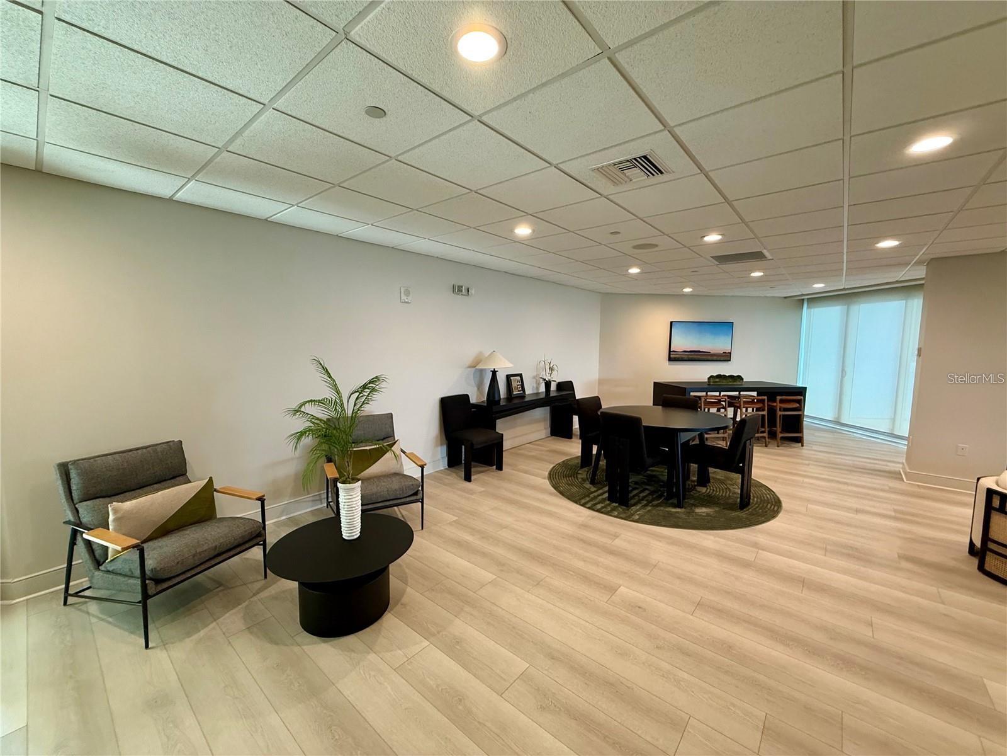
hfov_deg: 102.1
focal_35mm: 14
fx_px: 407
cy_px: 378
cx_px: 504
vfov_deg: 85.7
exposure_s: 1/60
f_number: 2.2
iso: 250
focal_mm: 2.22
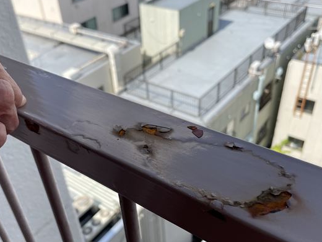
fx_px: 335
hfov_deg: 51.3
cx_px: 147
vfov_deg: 39.4
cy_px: 148
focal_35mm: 36
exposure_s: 1/3040
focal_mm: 4.2
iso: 32
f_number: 1.6
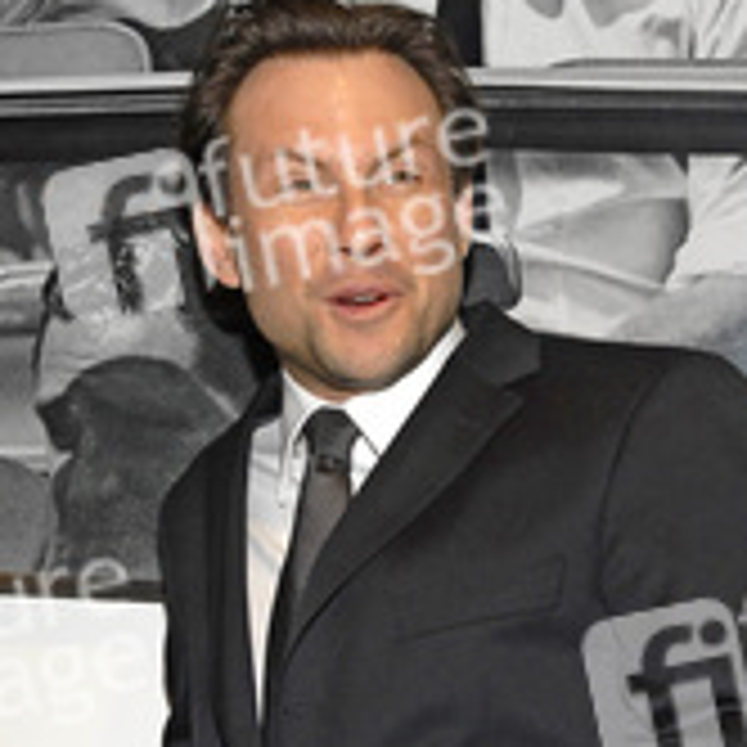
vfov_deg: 21.6
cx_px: 410
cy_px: 441
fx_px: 1953
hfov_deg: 21.6
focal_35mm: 80
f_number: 6.3
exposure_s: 1/60
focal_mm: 26
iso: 400
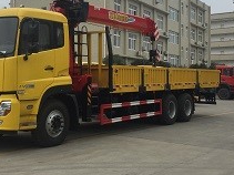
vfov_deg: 26.5
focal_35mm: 55
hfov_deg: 34.8
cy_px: 68
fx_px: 372
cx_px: 93
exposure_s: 1/898
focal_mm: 4.15
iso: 32
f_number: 2.2
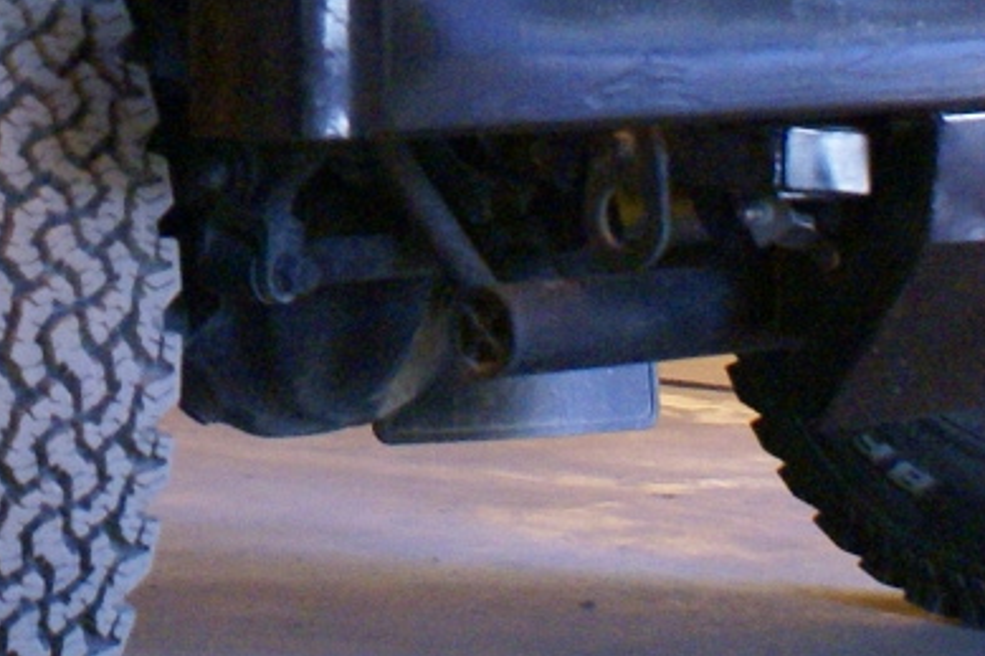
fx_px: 4458
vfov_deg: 8.3
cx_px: -114
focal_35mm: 163
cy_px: -291
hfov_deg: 12.4
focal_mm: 22
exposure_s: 1/40
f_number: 4.5
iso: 800
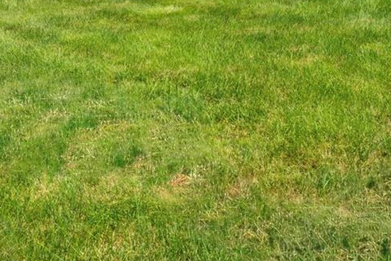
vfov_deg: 23.1
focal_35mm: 50
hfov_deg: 38.3
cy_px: -101
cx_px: 308
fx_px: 543
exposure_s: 1/100
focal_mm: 12
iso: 200
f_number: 11
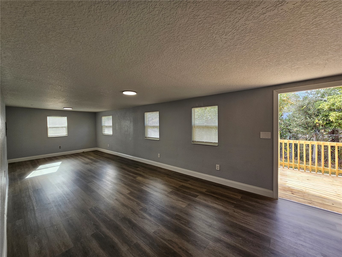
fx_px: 128
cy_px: 128
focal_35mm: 13
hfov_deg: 106.2
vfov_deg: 89.9
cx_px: 171
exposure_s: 1/60
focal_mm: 2.2
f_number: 2.2
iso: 64
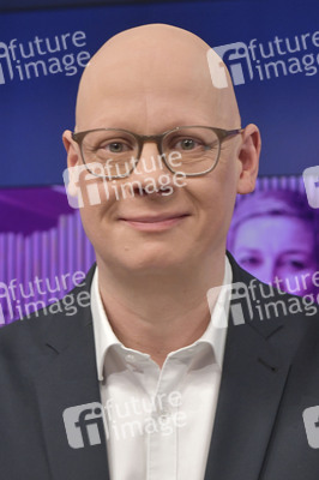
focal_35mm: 60
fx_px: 799
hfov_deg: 22.6
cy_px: 240
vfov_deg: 33.4
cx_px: 160
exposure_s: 1/200
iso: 2500
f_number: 6.3
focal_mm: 60
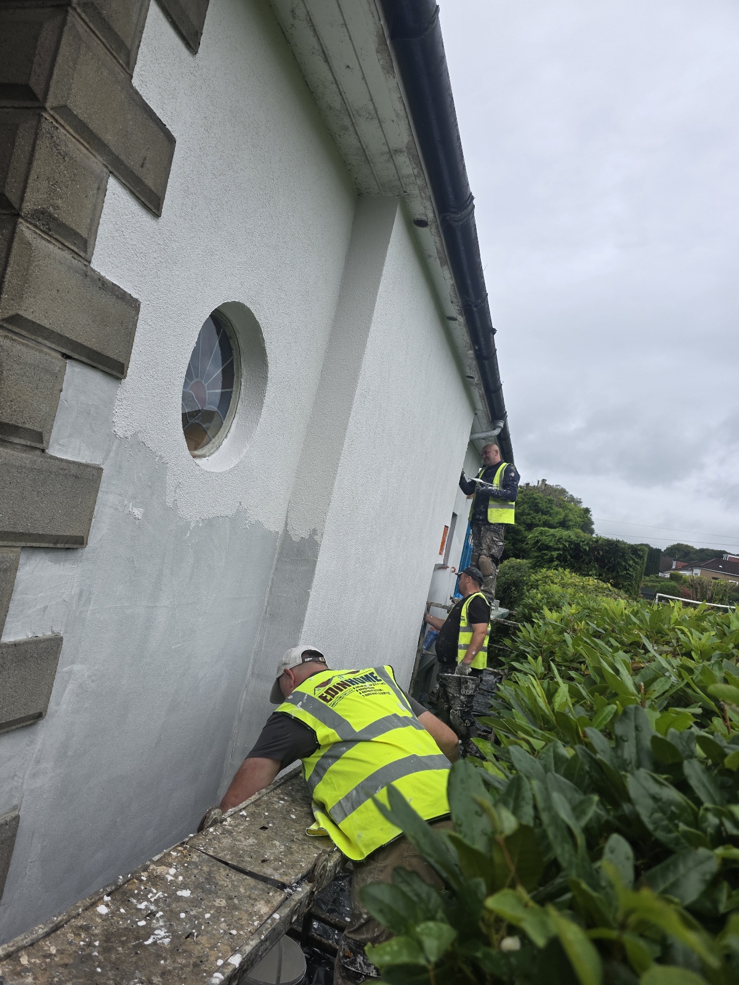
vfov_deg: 73.9
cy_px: 492
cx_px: 370
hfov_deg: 58.9
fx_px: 655
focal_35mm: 23
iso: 80
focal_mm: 6.3
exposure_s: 1/2000
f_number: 1.7
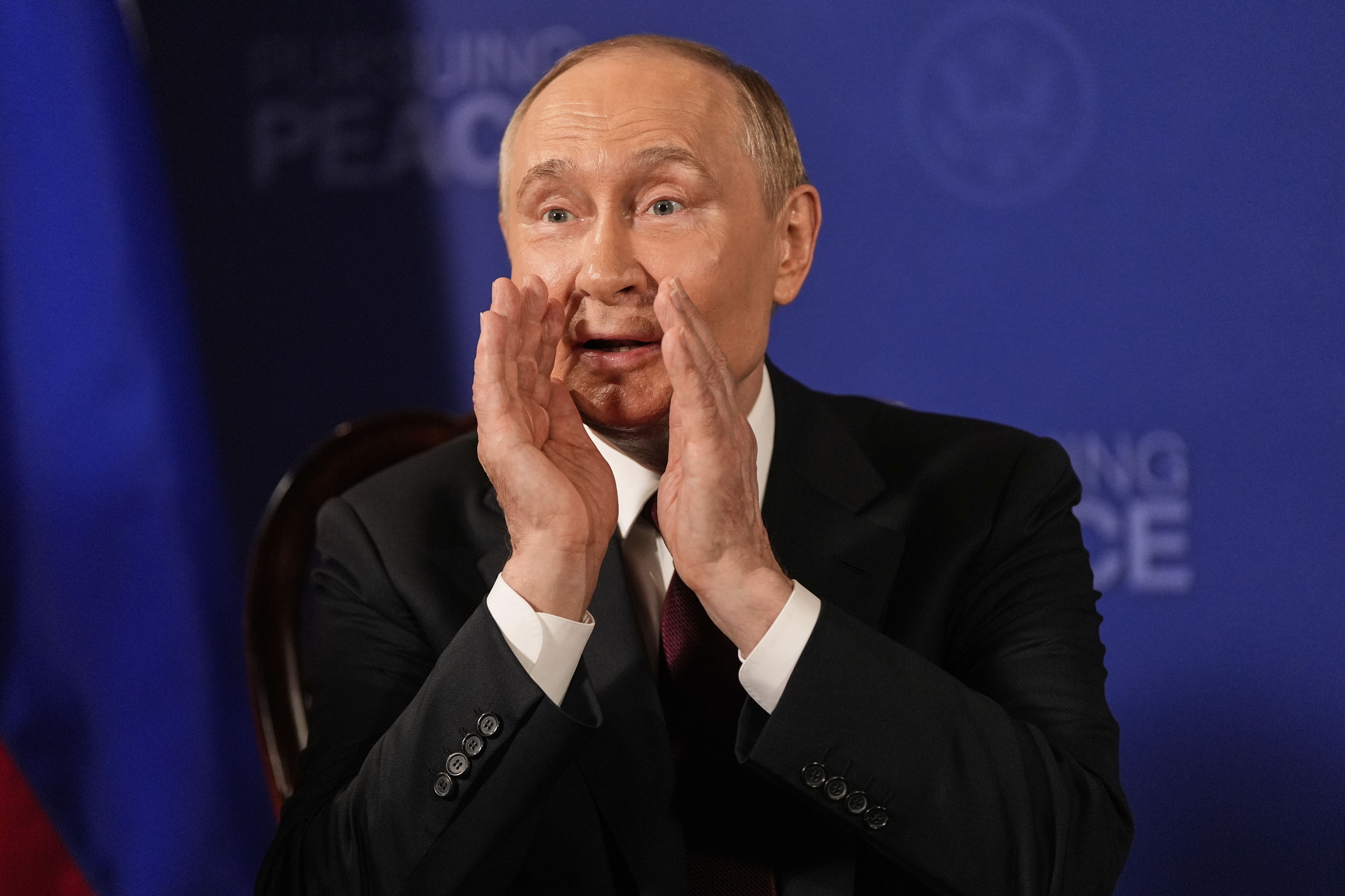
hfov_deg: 11.7
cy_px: 448
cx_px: 672
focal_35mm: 176
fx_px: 6575
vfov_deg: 7.8
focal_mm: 176
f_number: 2.8
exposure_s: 1/500
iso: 2500
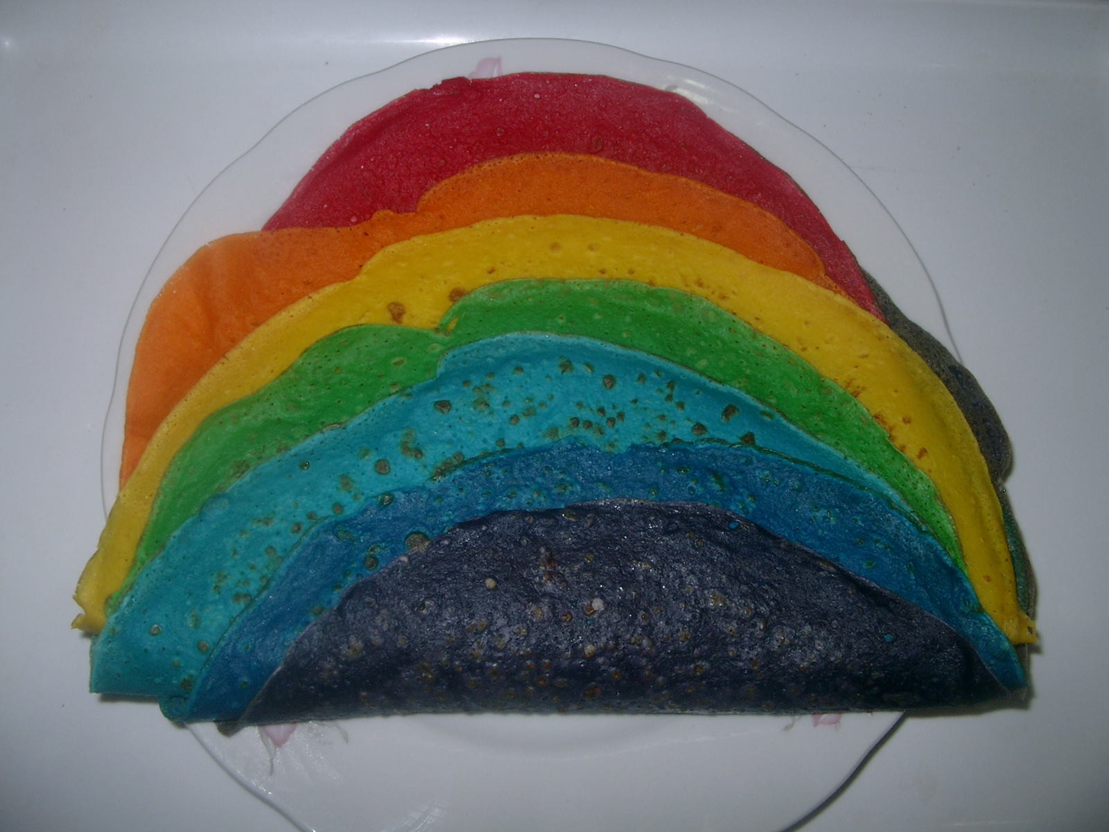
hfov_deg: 50.1
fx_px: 1185
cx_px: 554
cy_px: 416
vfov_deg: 38.7
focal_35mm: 37
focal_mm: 7.6
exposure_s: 1/60
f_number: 5
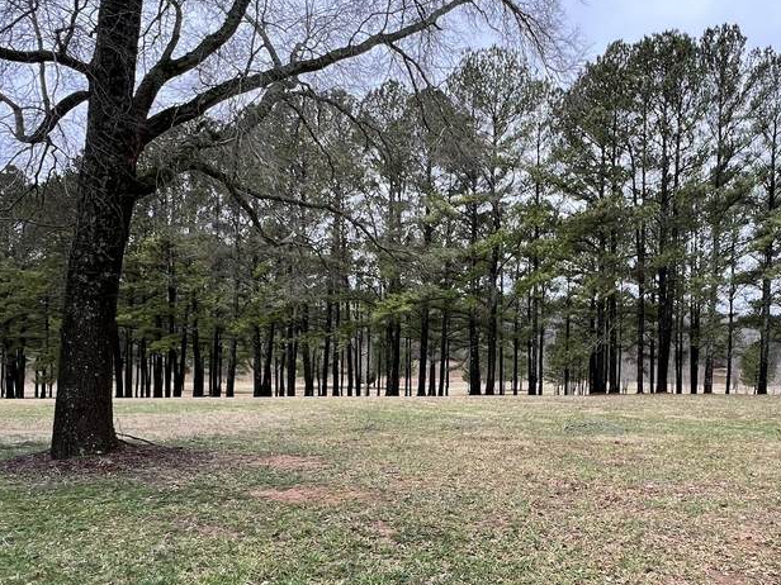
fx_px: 609
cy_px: 358
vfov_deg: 50.9
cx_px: 563
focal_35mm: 27
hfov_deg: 62.4
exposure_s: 1/289
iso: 32
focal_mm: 1.57
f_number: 1.8
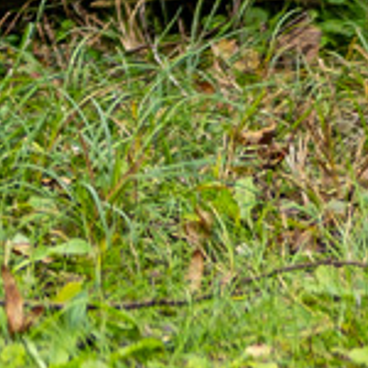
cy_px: -792
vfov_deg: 3.7
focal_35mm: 459
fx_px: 5521
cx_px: -1077
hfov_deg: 3.6
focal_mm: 54
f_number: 2.8
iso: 100
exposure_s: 1/60
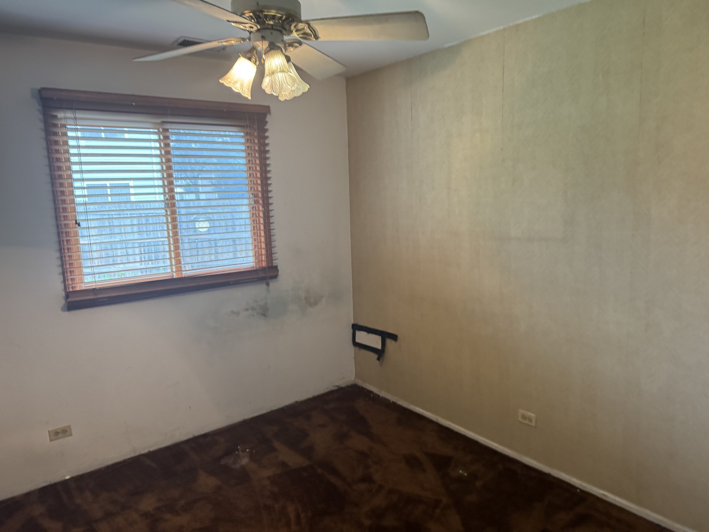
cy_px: 266
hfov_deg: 71.6
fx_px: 492
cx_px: 354
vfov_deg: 56.8
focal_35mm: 24
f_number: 1.78
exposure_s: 1/60
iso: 200
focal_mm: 6.76
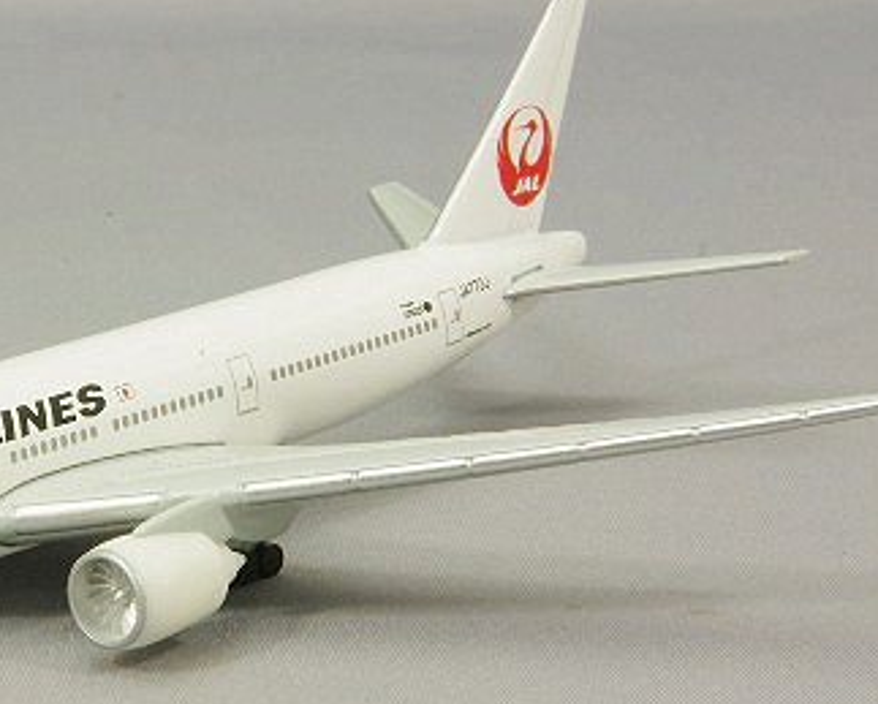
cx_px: 169
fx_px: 5410
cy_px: 395
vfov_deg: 7.4
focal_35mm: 208
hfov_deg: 9.3
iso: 400
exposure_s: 1/1.67
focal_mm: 75
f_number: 32
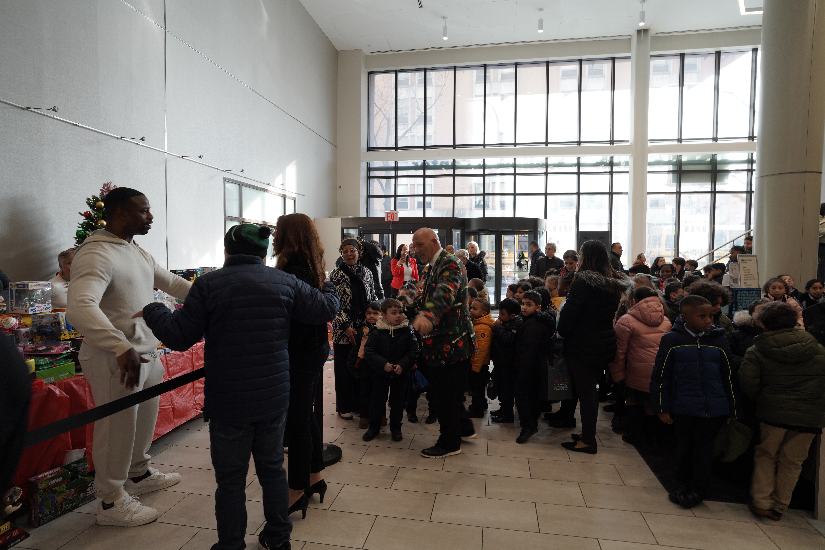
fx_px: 458
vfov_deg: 61.9
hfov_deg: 84.0
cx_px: 412
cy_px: 275
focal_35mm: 20
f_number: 6.3
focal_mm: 20
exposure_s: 1/30
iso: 200
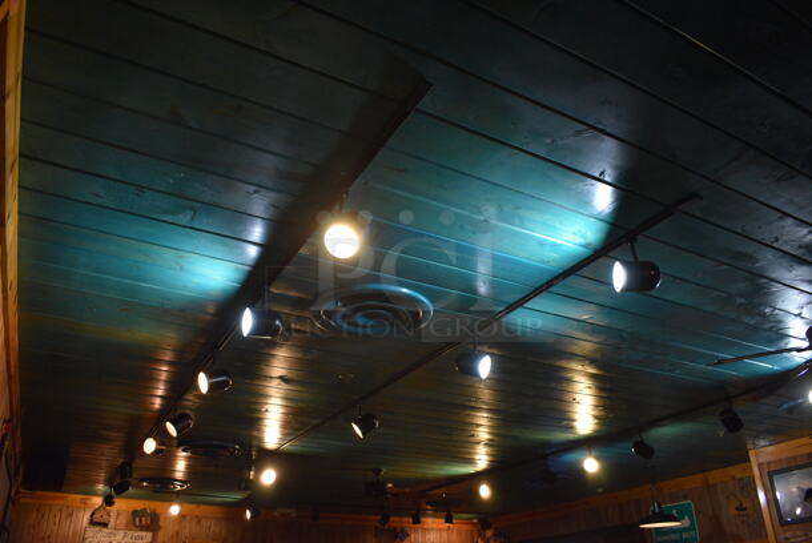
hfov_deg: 67.3
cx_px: 406
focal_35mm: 27
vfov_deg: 48.0
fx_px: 610
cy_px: 272
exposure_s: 1/125
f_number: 3.5
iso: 1600
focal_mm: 18
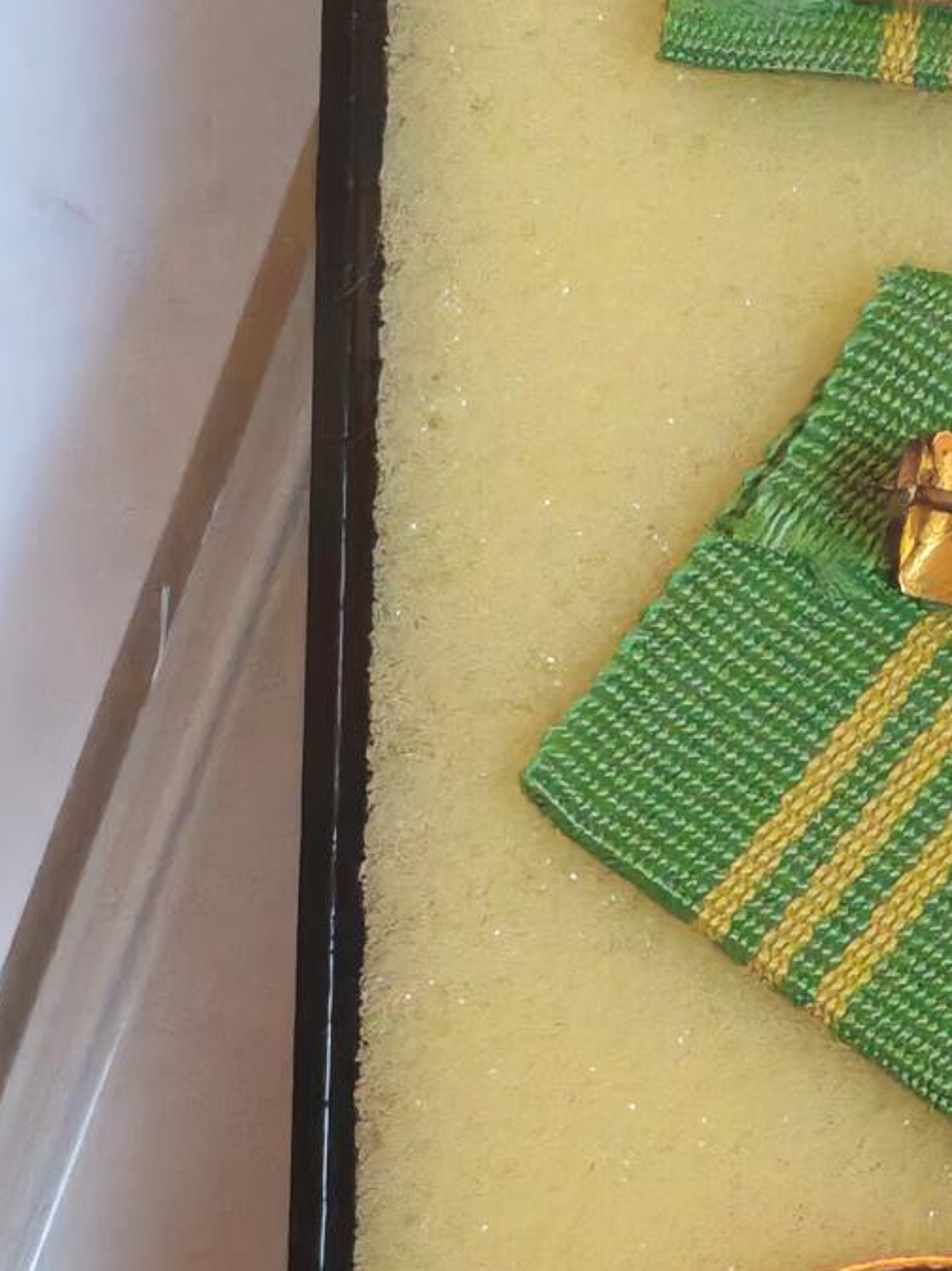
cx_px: 1011
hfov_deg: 8.1
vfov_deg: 10.8
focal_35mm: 182
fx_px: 6680
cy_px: 1012
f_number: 1.95
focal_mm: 5.52
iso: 1000
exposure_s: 1/60
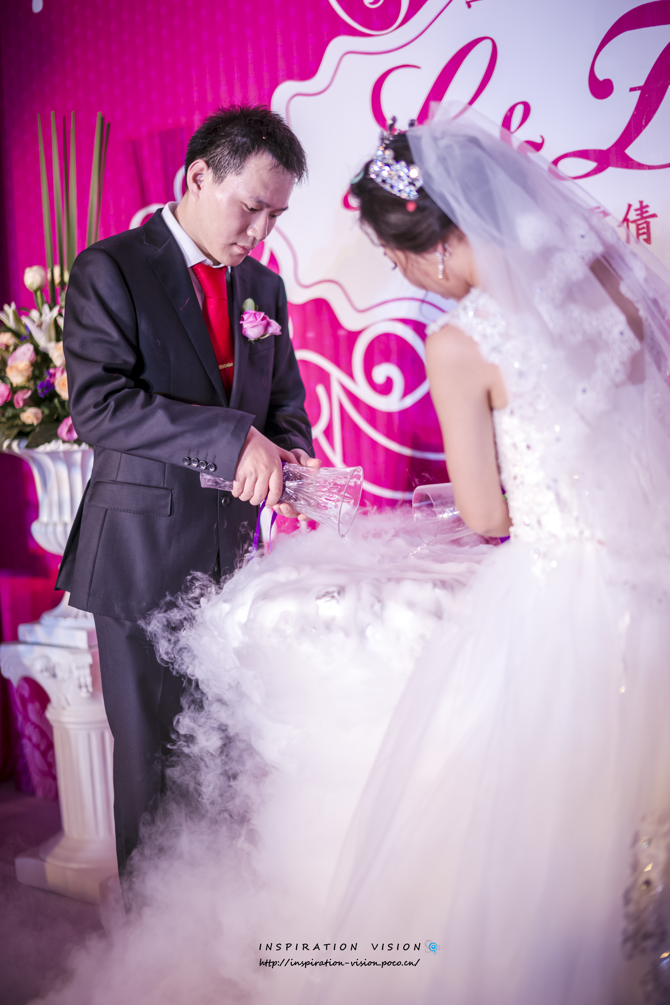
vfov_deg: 39.6
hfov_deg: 27.0
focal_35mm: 50
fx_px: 1396
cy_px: 502
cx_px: 335
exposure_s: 1/640
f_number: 1.4
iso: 100
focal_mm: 50
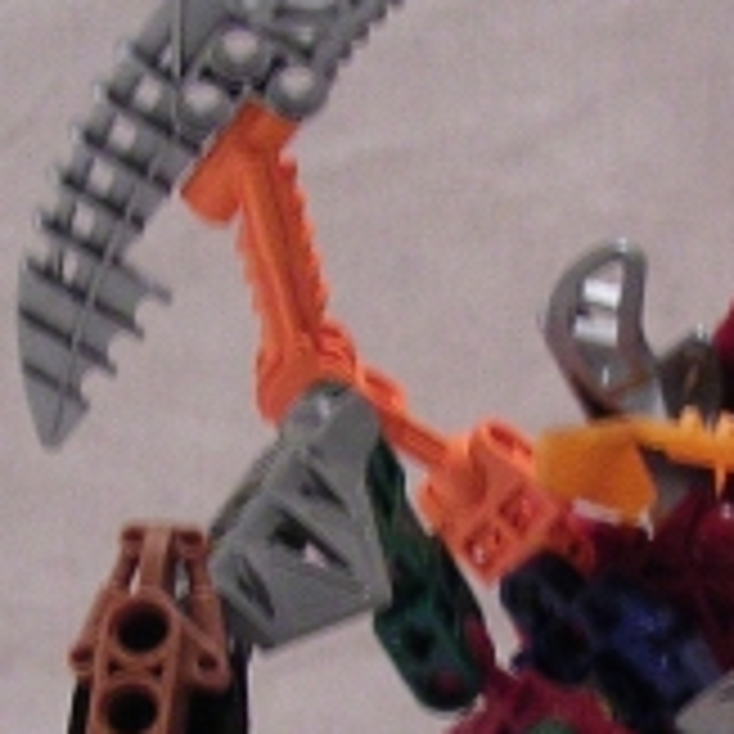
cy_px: 851
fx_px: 3167
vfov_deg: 12.9
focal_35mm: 132
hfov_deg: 13.2
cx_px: 567
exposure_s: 1/3.4
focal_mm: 5.8
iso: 347
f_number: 2.8
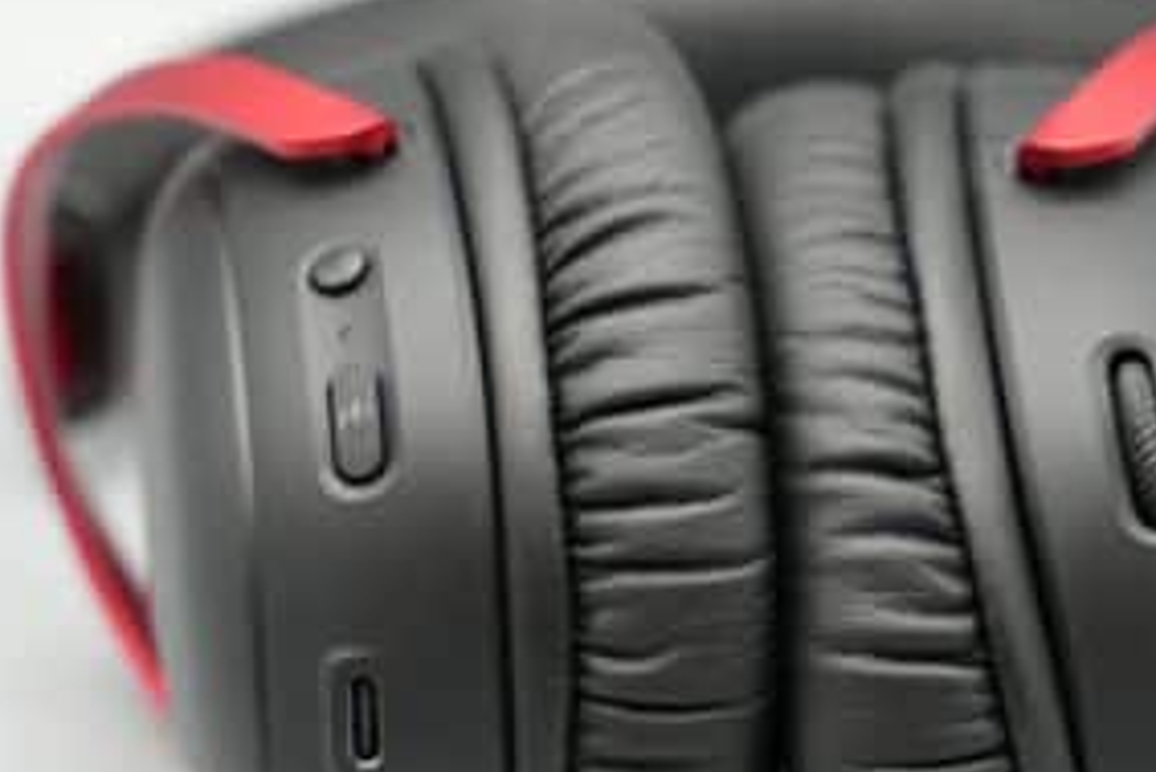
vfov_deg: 9.9
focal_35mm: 139
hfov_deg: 14.8
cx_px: 560
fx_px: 4466
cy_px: 372
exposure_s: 1/125
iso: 1250
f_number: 7.1
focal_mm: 101
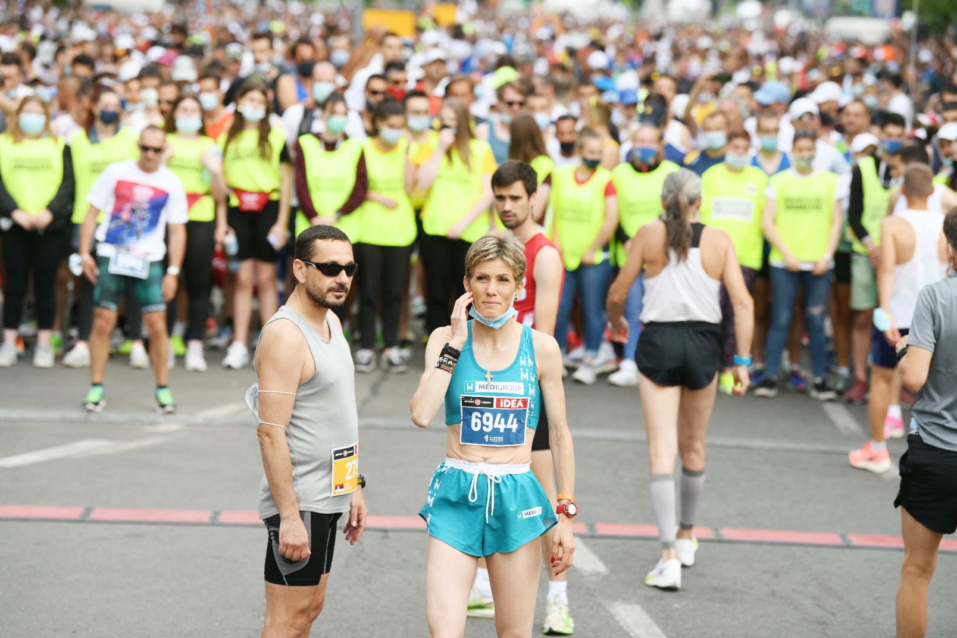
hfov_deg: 15.1
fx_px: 3615
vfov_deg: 10.1
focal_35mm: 136
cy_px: 320
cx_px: 480
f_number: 4
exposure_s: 1/1600
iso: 500
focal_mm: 135
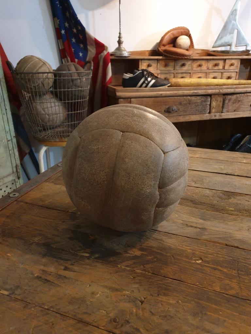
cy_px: 167
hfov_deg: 53.1
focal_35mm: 26
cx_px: 126
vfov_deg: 67.3
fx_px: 251
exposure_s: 1/20
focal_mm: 4.3
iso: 320
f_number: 1.5
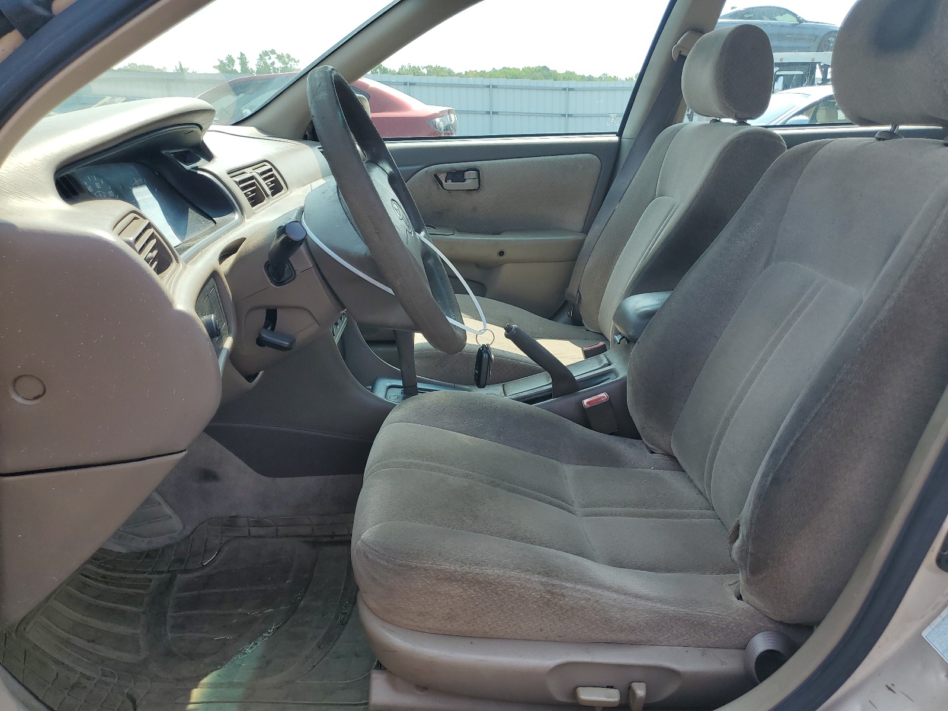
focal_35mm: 26
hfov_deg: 67.3
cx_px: 474
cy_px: 356
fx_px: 712
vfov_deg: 53.1
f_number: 1.5
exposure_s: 1/833
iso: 50
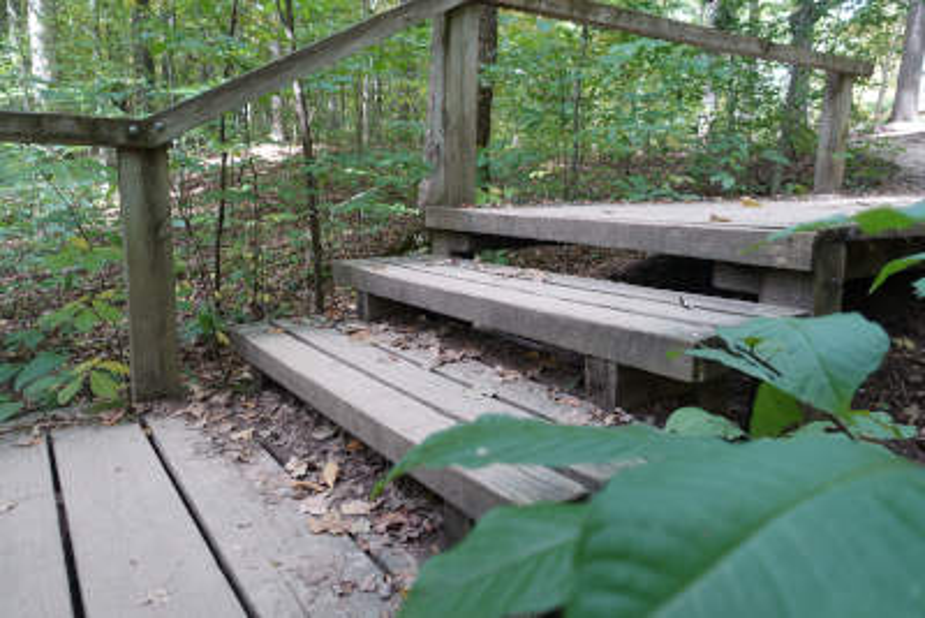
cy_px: 309
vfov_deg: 53.2
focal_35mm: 24
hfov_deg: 73.7
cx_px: 462
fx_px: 617
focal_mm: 8.8
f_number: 2.8
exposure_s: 1/30
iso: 125
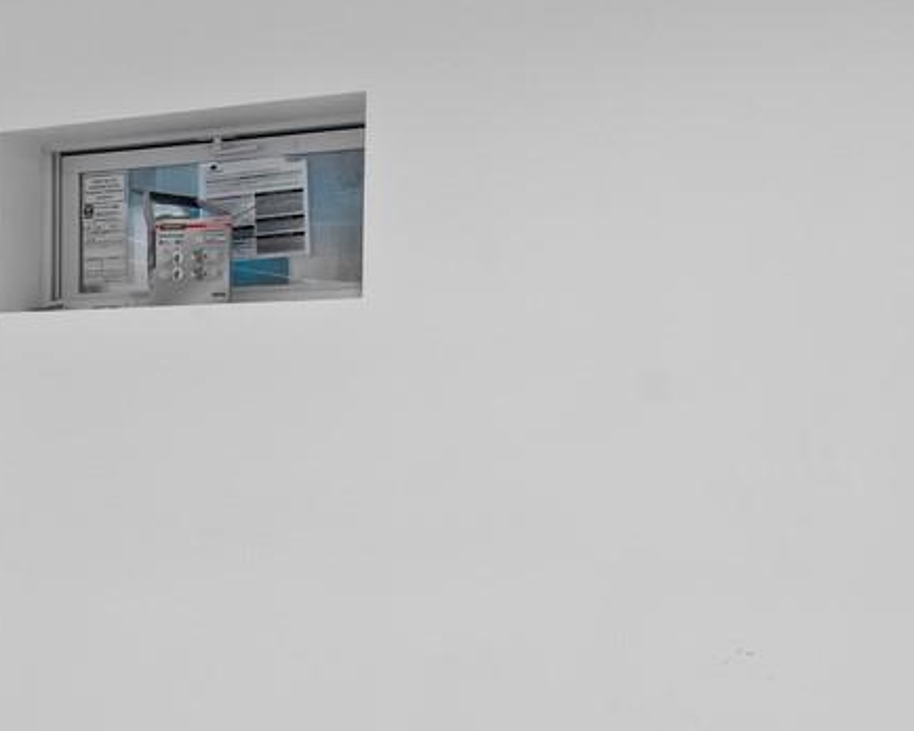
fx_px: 1677
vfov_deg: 24.5
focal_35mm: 62
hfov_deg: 22.9
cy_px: 450
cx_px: -552
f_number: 10
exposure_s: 1/8
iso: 800
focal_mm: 14
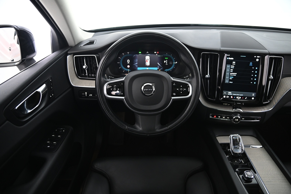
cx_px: 146
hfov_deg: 73.8
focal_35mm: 24
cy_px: 97
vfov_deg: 53.1
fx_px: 194
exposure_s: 1/15
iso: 2000
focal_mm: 24
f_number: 4
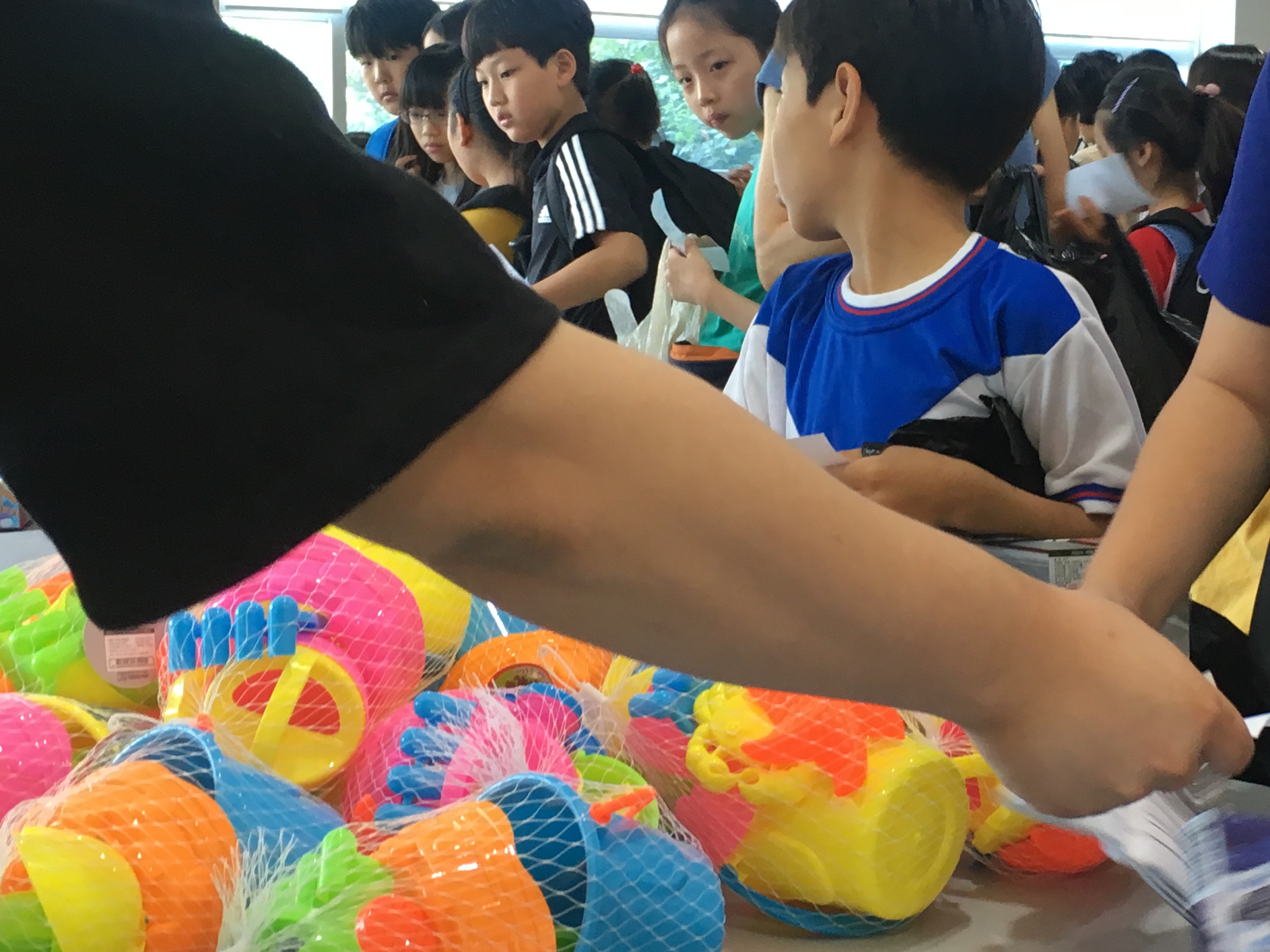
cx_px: 988
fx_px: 2274
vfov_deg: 23.6
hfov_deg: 30.5
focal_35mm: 62
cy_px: 425
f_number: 2.2
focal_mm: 4.15
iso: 64
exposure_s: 1/30
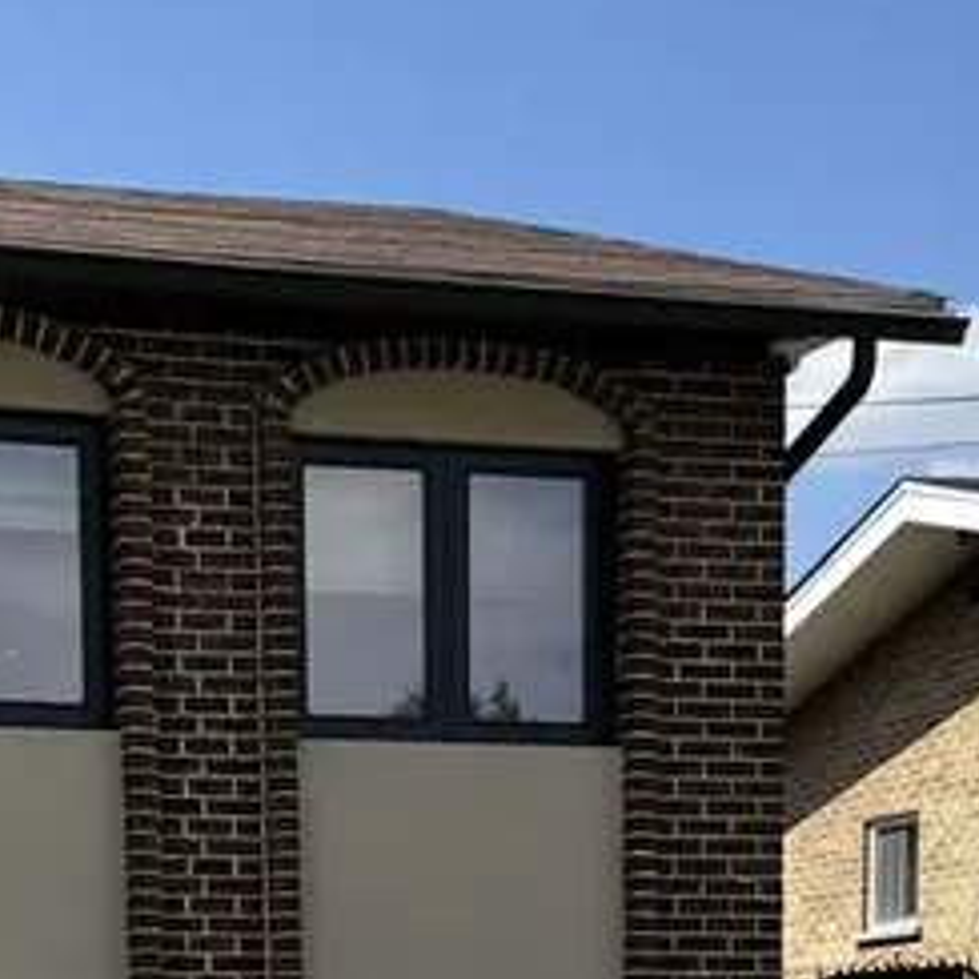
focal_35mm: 94
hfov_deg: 18.5
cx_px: 365
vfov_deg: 17.1
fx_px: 3008
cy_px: 1372
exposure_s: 1/3759
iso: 80
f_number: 1.78
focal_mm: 6.76
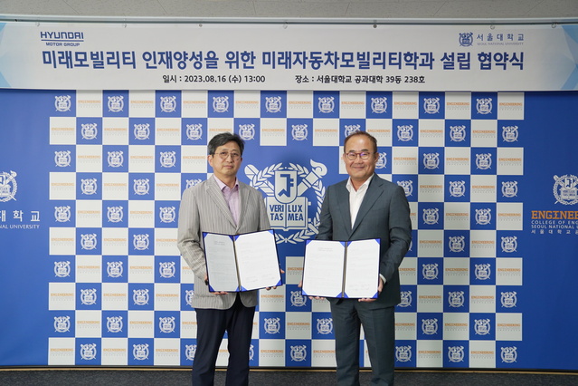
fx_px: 514
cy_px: 193
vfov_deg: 41.1
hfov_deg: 58.7
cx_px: 289
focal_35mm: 32
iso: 1600
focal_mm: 32
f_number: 3.2
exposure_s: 1/250
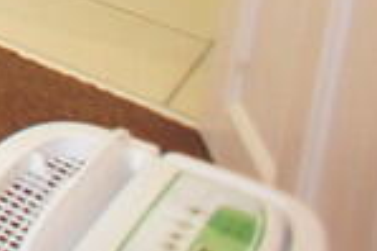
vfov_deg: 7.4
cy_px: -468
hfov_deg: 8.9
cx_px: -903
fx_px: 1726
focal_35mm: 165
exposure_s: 1/30
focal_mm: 16
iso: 400
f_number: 2.8
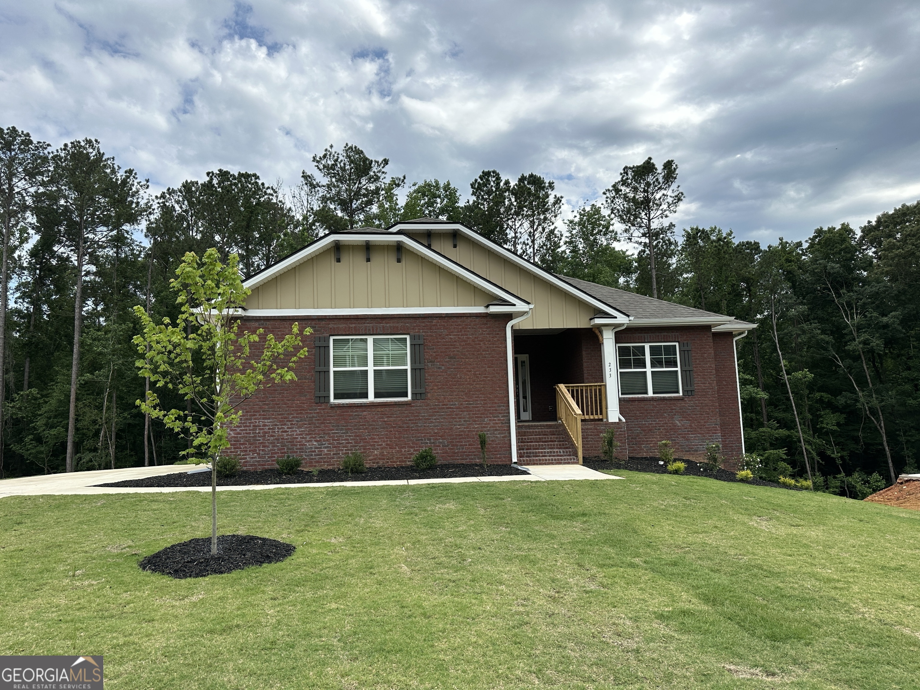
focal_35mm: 24
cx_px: 460
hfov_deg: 71.6
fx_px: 638
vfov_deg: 56.8
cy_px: 345
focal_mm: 6.86
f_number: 1.78
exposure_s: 1/3717
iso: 80
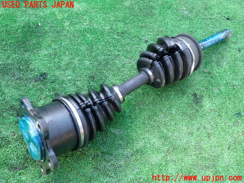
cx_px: 122
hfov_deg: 60.0
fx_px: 211
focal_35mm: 30
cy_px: 92
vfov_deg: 46.8
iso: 100
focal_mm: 5.4
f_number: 2.3
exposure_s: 1/100
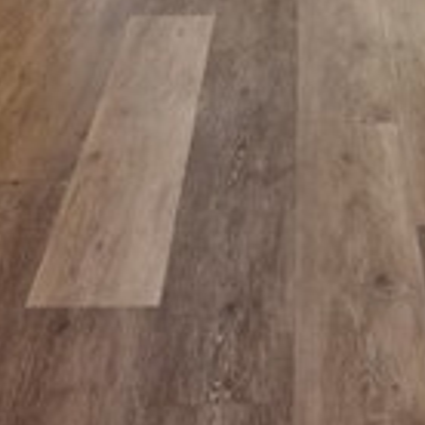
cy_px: -513
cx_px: 317
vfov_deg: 13.7
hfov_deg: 17.1
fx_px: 1403
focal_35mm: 101
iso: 400
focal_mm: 16
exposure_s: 1/8
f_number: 5.6
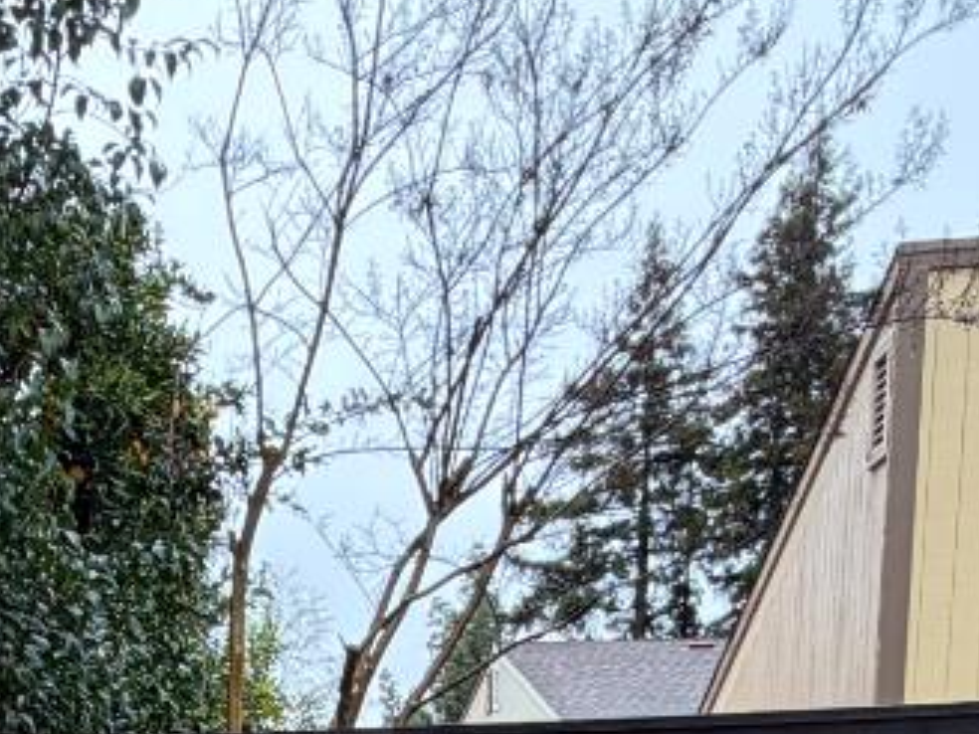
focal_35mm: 64
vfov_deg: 19.5
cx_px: 39
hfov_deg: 28.7
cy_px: 1153
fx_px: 1810
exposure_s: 1/121
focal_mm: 2.22
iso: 50
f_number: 2.2
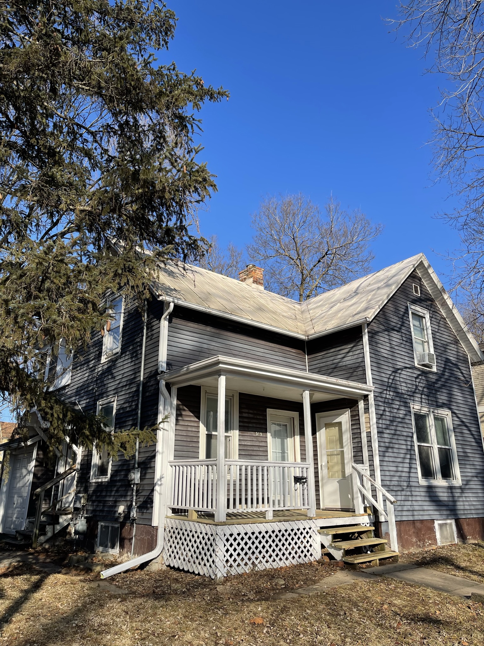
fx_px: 485
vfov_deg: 67.3
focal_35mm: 26
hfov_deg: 53.1
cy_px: 323
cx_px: 242
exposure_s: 1/2924
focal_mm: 5.1
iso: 32
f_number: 1.6
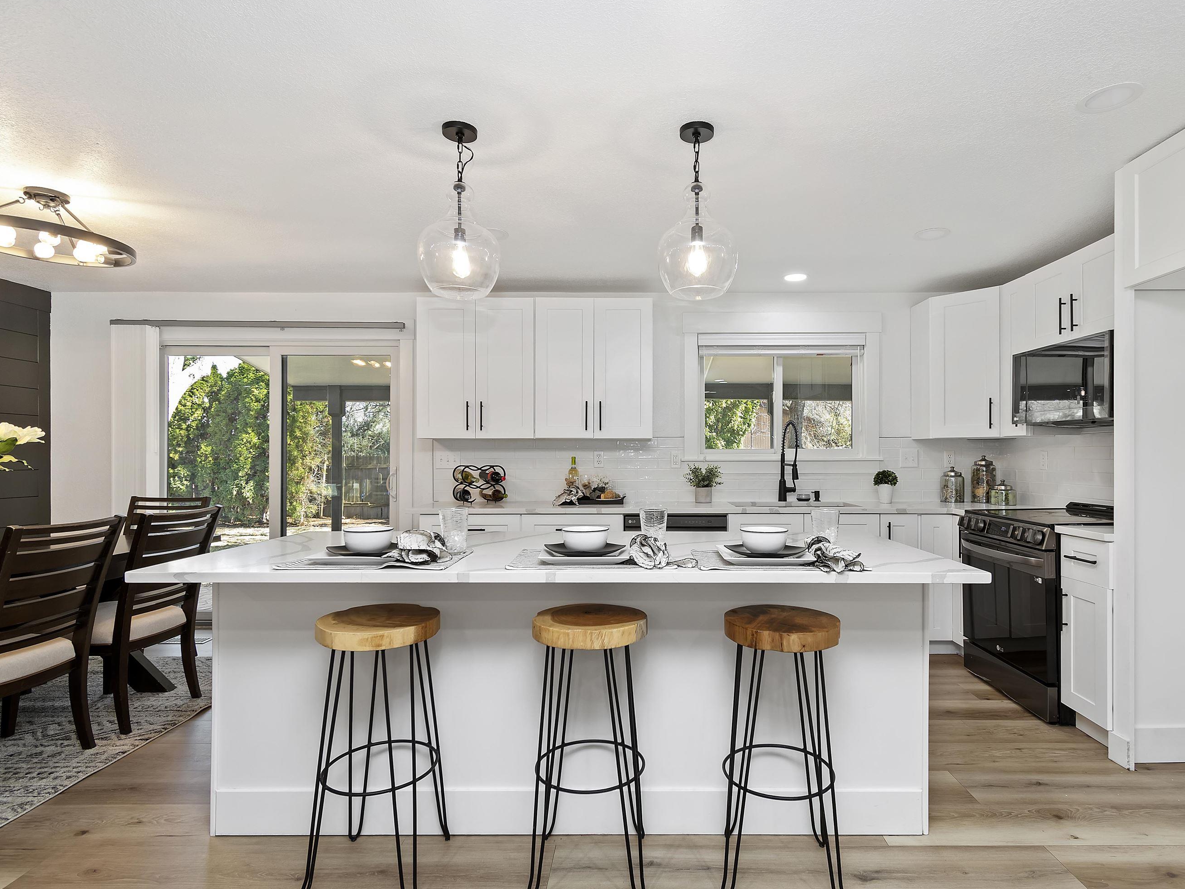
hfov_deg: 90.8
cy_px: 452
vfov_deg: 74.7
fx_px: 582
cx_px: 647
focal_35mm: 17
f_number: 6.3
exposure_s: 1/4
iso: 320
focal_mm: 10
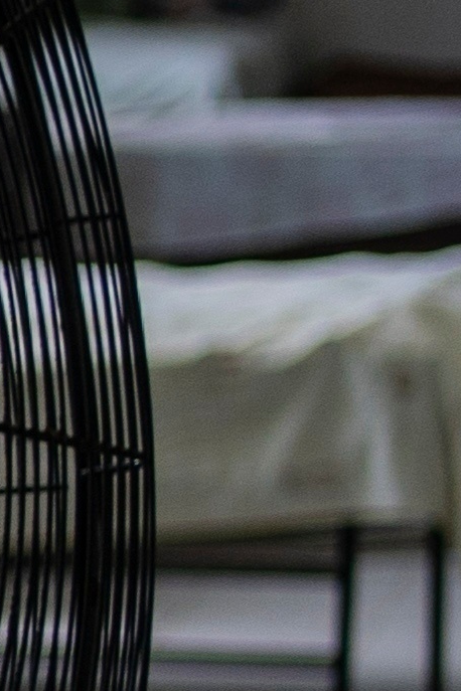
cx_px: -2365
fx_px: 6857
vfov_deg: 5.7
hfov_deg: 3.4
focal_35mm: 357
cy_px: 1078
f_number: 2.2
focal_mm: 35
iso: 200
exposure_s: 1/200
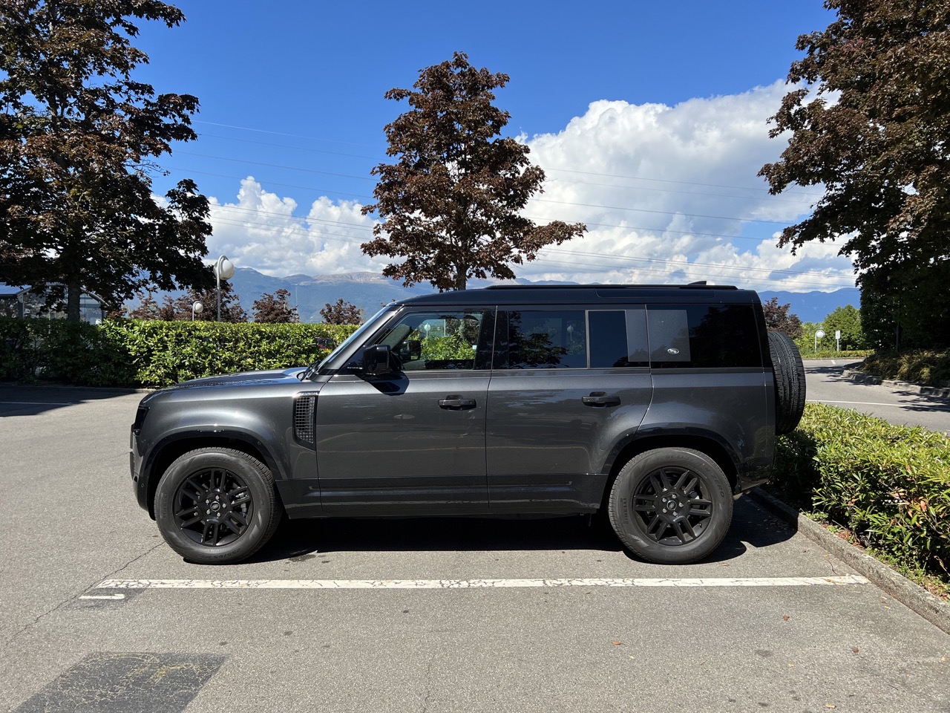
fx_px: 714
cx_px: 475
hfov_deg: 67.3
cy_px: 356
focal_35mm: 26
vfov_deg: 53.1
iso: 50
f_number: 1.5
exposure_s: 1/4115
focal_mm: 5.7
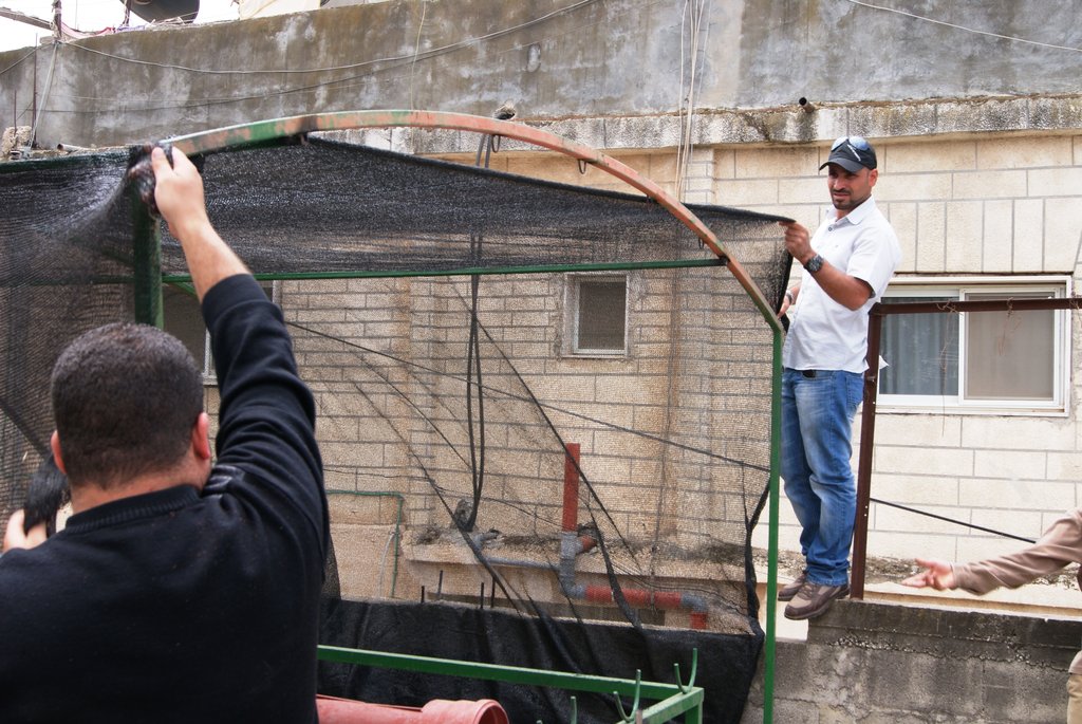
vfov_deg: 29.9
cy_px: 362
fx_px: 1354
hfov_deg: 43.6
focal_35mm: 45
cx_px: 541
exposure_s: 1/80
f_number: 10
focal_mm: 30
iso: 100
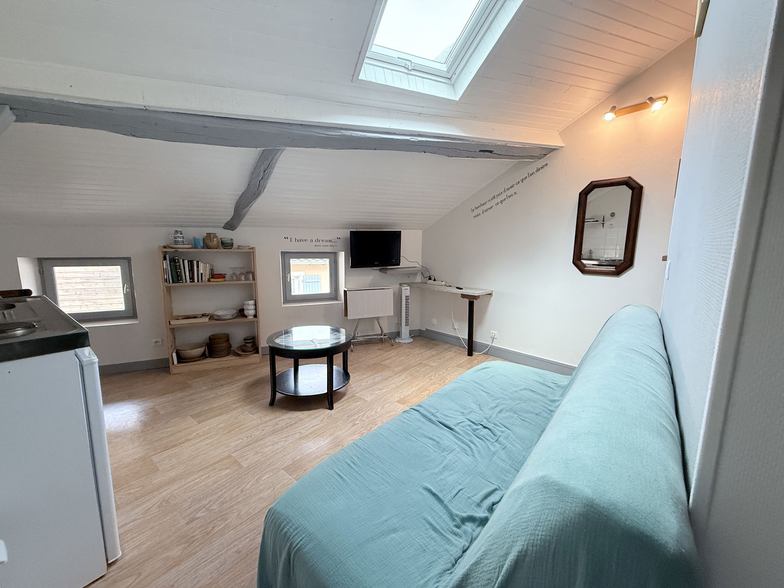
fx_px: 317
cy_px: 294
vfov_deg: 85.7
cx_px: 392
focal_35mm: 14
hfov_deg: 102.1
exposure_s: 1/72
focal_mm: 2.22
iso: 320
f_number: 2.2
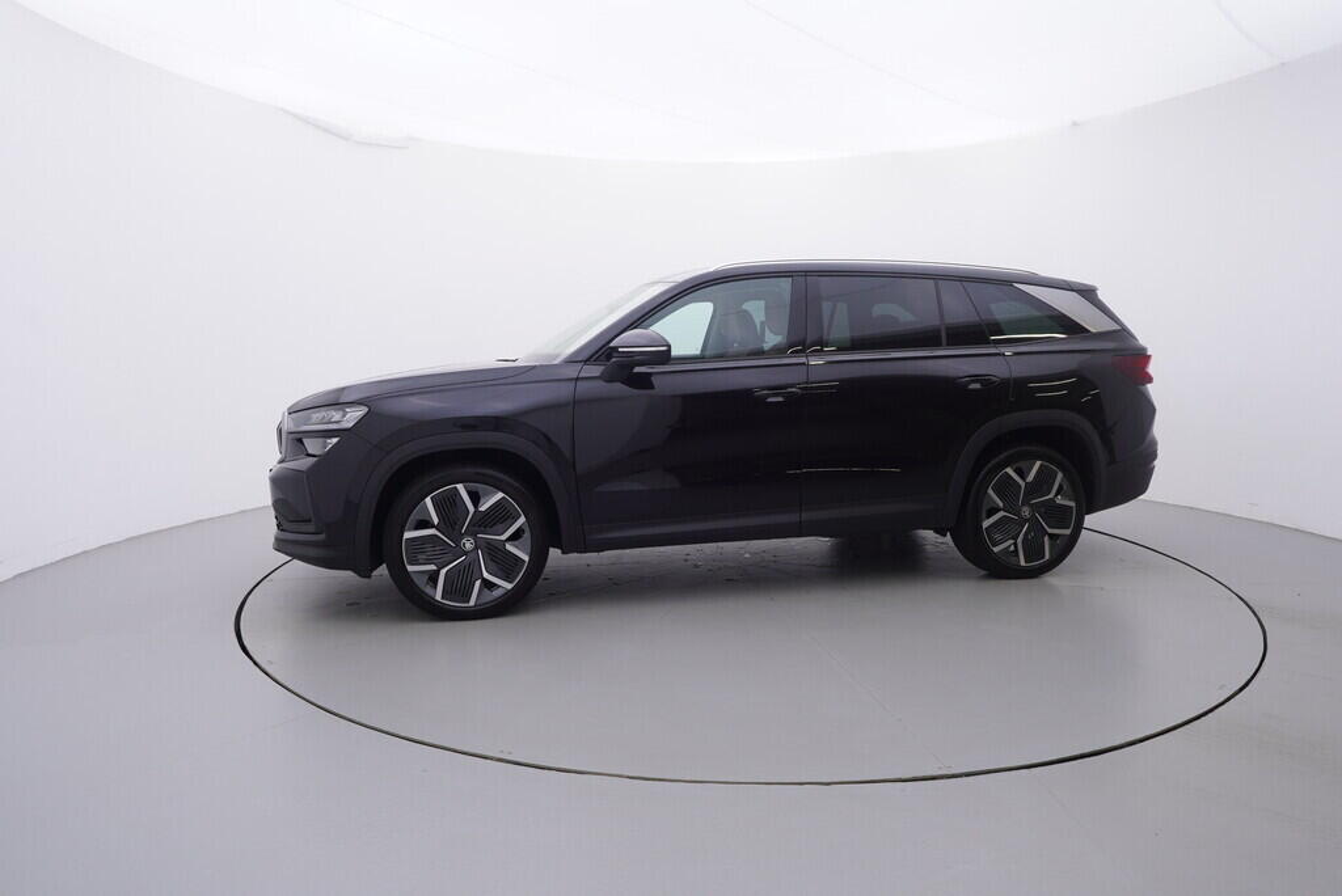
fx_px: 839
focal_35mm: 22
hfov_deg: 77.3
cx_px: 671
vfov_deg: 56.2
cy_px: 448
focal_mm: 15
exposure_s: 1/80
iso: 200
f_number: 5
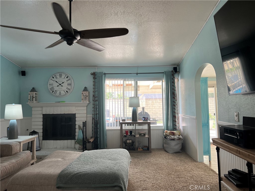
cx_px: 128
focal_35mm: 26
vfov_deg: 53.1
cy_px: 96
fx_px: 192
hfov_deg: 67.3
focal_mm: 5.7
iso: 80
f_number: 1.5
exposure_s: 1/120
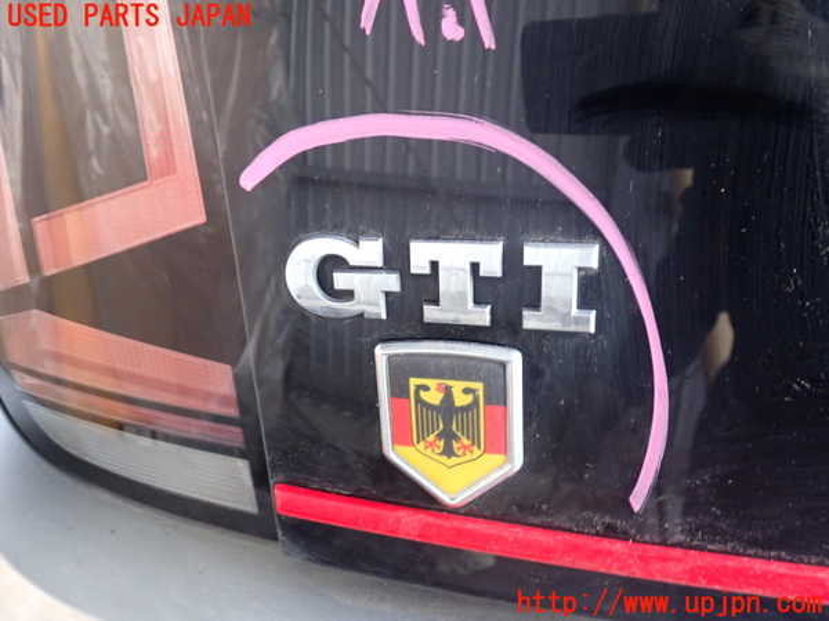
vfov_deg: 46.8
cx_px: 414
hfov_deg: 60.0
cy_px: 310
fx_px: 718
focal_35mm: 30
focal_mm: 5.4
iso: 250
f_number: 2.3
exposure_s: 1/30
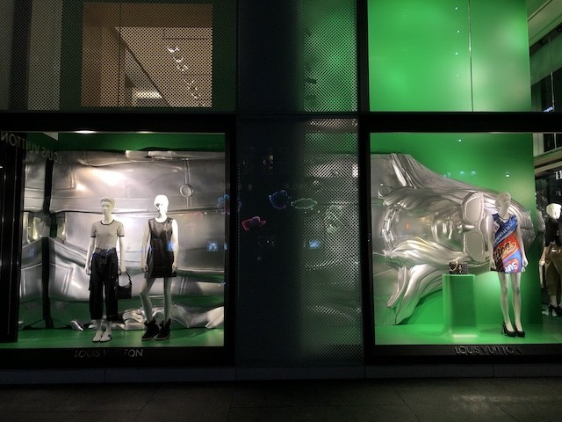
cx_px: 281
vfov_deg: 49.7
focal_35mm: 28
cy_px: 211
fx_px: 455
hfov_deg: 63.4
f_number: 1.8
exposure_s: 1/111
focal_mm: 4
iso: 40
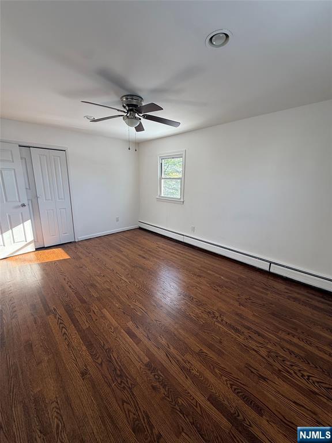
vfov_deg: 102.1
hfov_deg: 85.7
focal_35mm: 14
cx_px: 166
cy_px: 222
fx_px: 179
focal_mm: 2.22
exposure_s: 1/99
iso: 50
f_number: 2.2
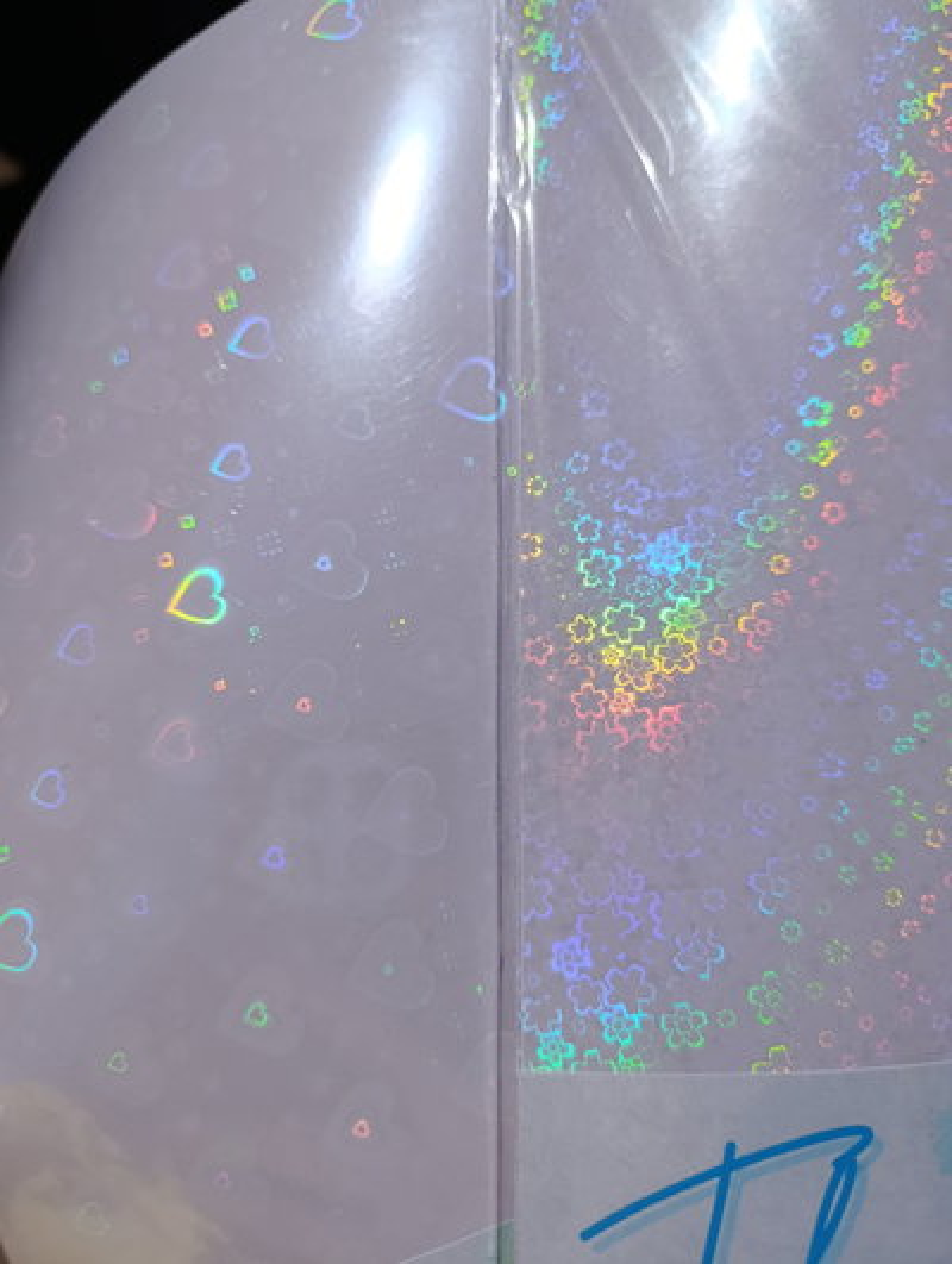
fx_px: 841
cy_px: 632
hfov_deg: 59.0
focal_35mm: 23
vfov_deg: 73.8
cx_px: 476
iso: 54
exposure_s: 1/3906
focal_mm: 6.11
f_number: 1.65
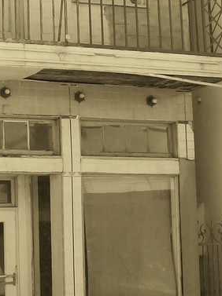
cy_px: 74
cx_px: -45
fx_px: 874
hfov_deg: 14.0
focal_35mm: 102
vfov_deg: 19.1
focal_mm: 6
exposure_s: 1/454
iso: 80
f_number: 2.7
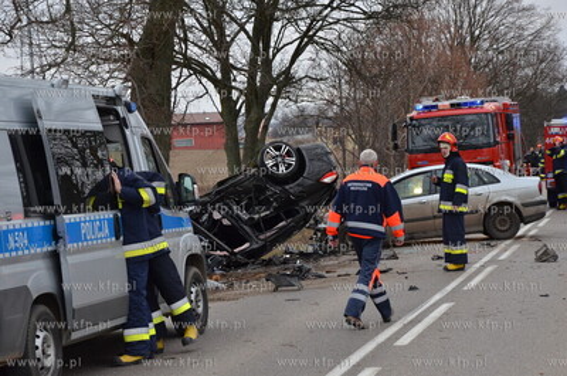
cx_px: 284
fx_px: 1768
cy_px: 188
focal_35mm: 112
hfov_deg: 18.2
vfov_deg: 12.1
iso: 800
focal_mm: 75
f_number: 8
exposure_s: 1/125
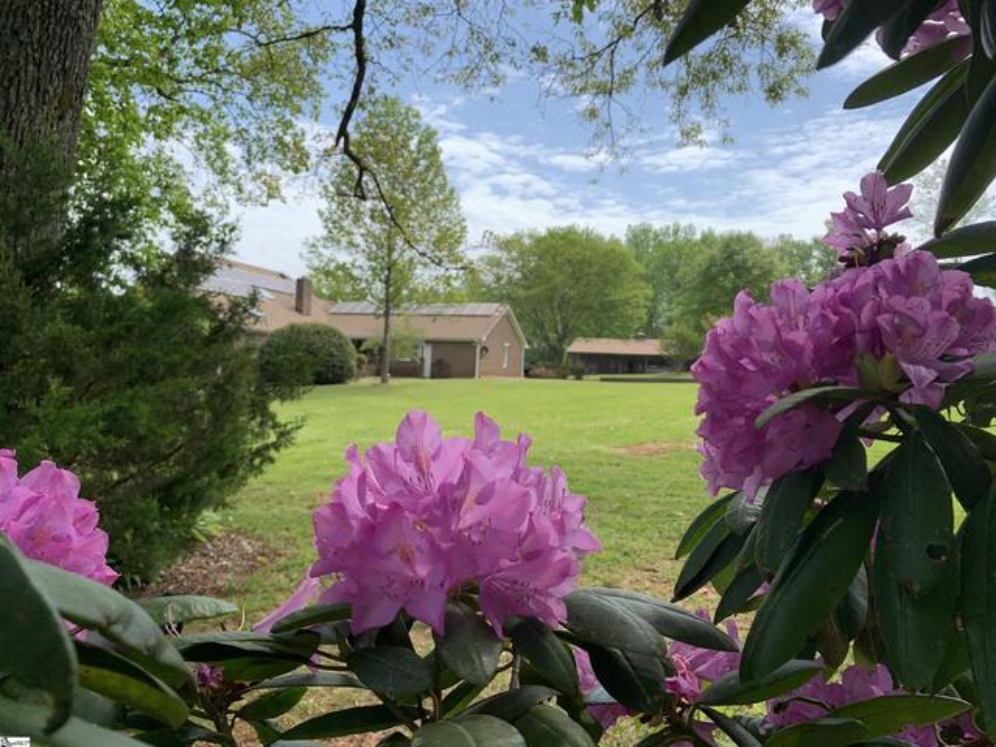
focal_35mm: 26
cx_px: 498
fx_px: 748
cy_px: 374
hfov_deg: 67.3
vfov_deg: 53.1
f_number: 1.8
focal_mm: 4.25
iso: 25
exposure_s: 1/1845
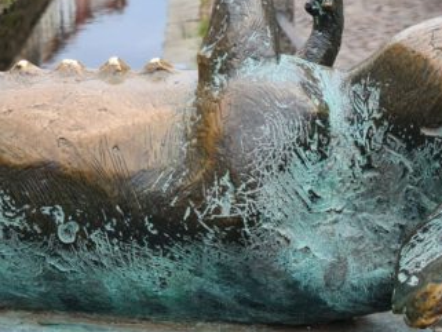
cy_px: 103
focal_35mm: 83
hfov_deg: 23.5
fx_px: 1060
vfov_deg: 17.7
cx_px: 175
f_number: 1.8
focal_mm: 5.4
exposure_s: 1/1220
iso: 50
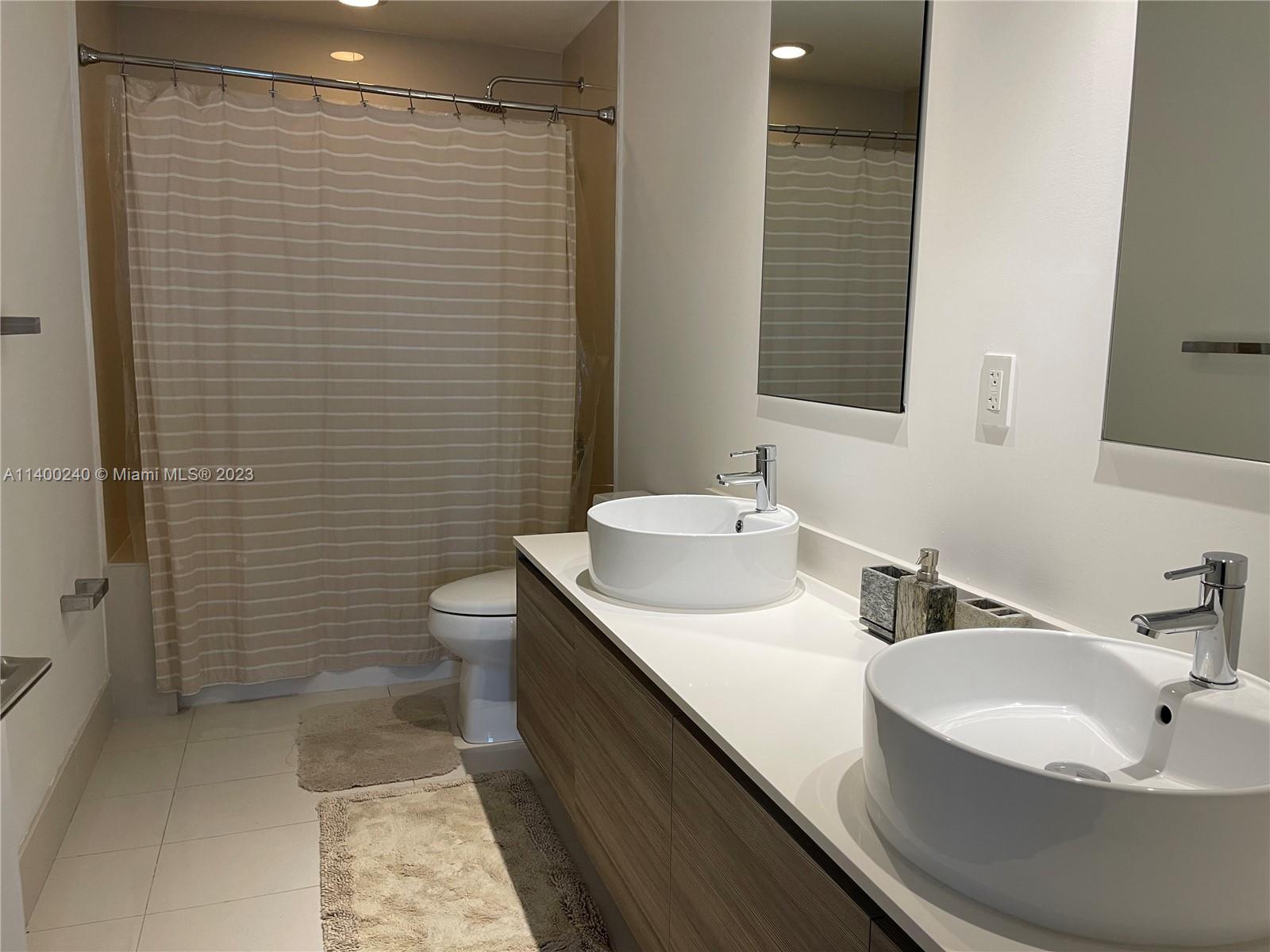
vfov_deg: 53.1
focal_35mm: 26
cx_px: 635
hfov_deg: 67.3
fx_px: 954
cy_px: 476
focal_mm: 5.1
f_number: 1.6
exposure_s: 1/60
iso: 80
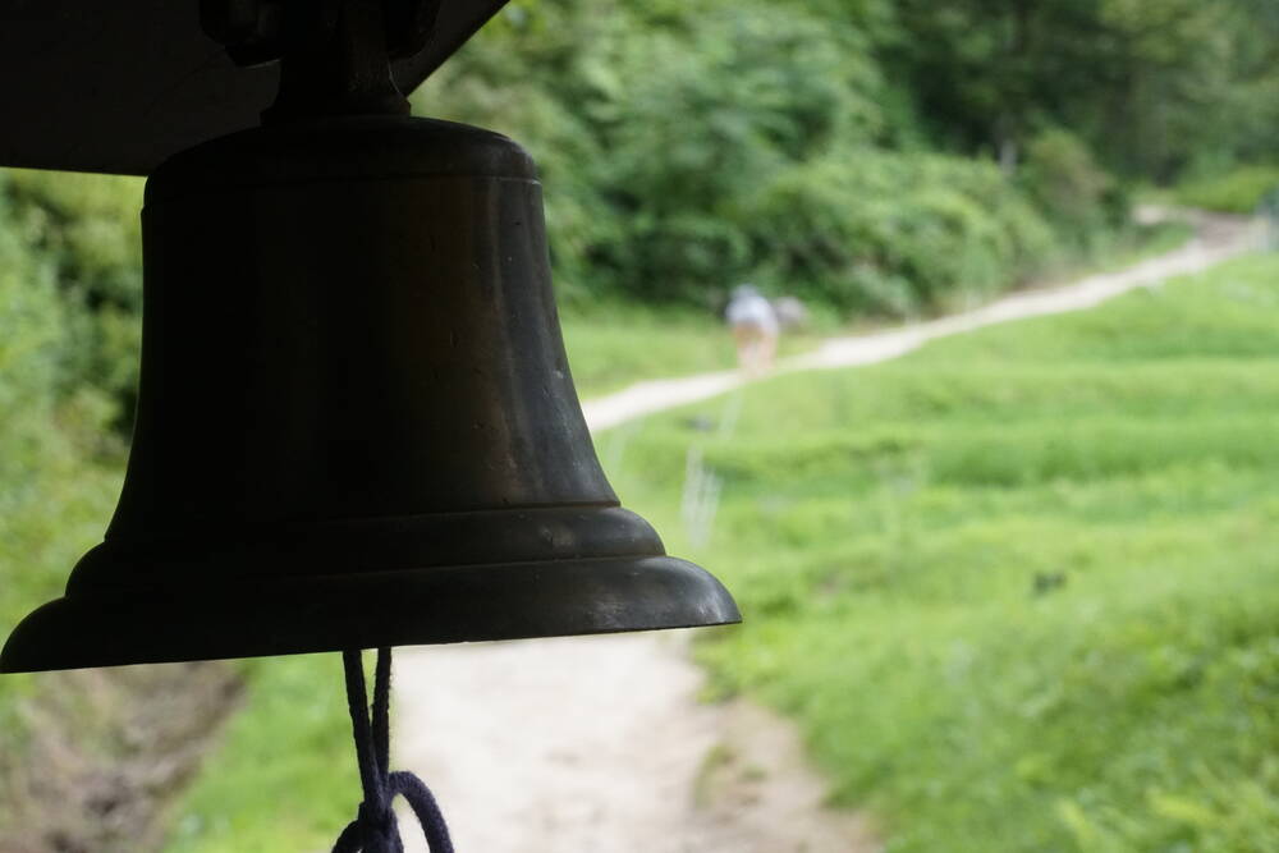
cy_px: 426
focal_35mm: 116
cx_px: 640
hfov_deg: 17.7
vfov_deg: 11.9
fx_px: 4104
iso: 3200
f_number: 20
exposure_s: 1/125
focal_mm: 77
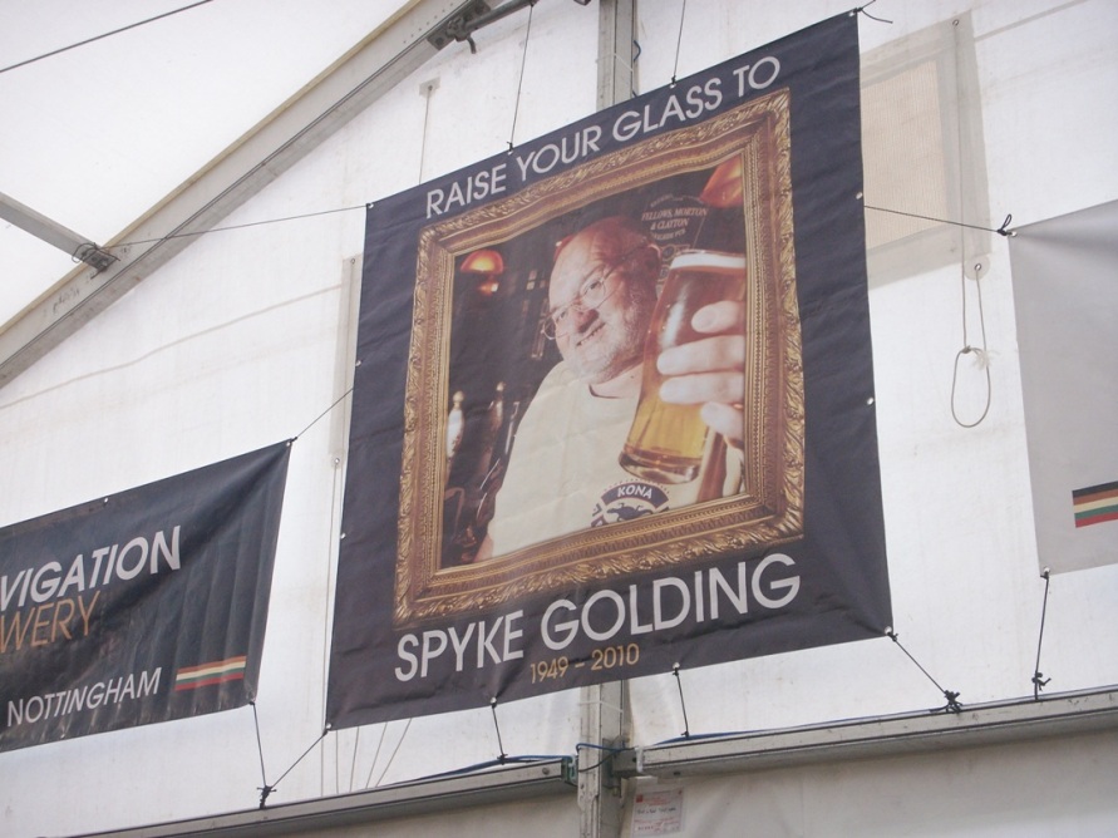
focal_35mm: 46
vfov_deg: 31.5
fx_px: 1485
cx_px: 559
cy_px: 419
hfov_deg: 41.2
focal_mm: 9.7
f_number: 3.5
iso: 100
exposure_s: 1/40
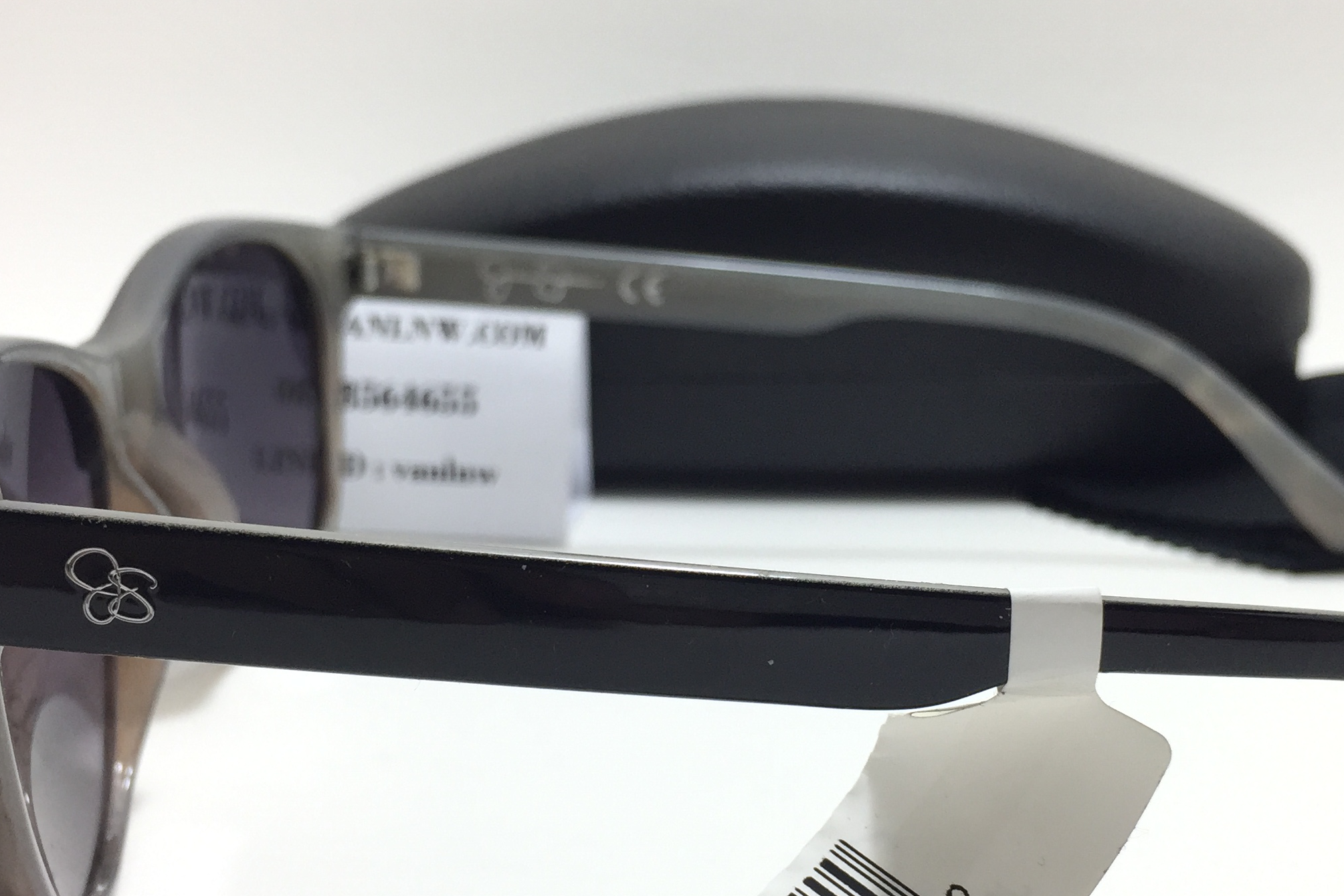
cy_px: 564
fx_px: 1829
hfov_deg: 40.2
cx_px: 773
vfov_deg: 27.4
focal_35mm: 49
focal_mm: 4.15
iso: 50
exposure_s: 1/100
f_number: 2.2
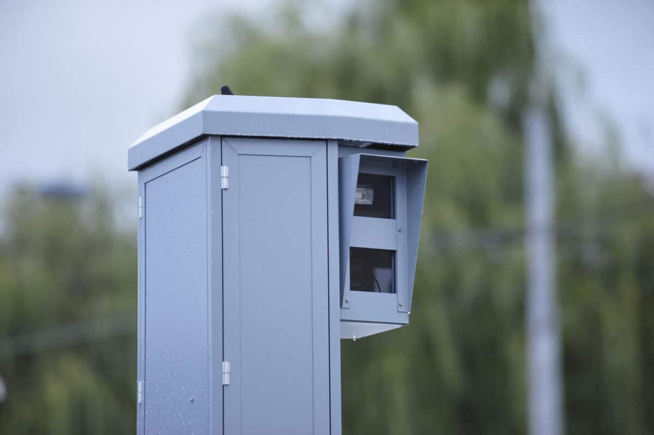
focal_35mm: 200
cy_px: 218
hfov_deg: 10.3
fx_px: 3630
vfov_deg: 6.9
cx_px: 327
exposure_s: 1/250
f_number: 2.8
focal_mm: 200
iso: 400
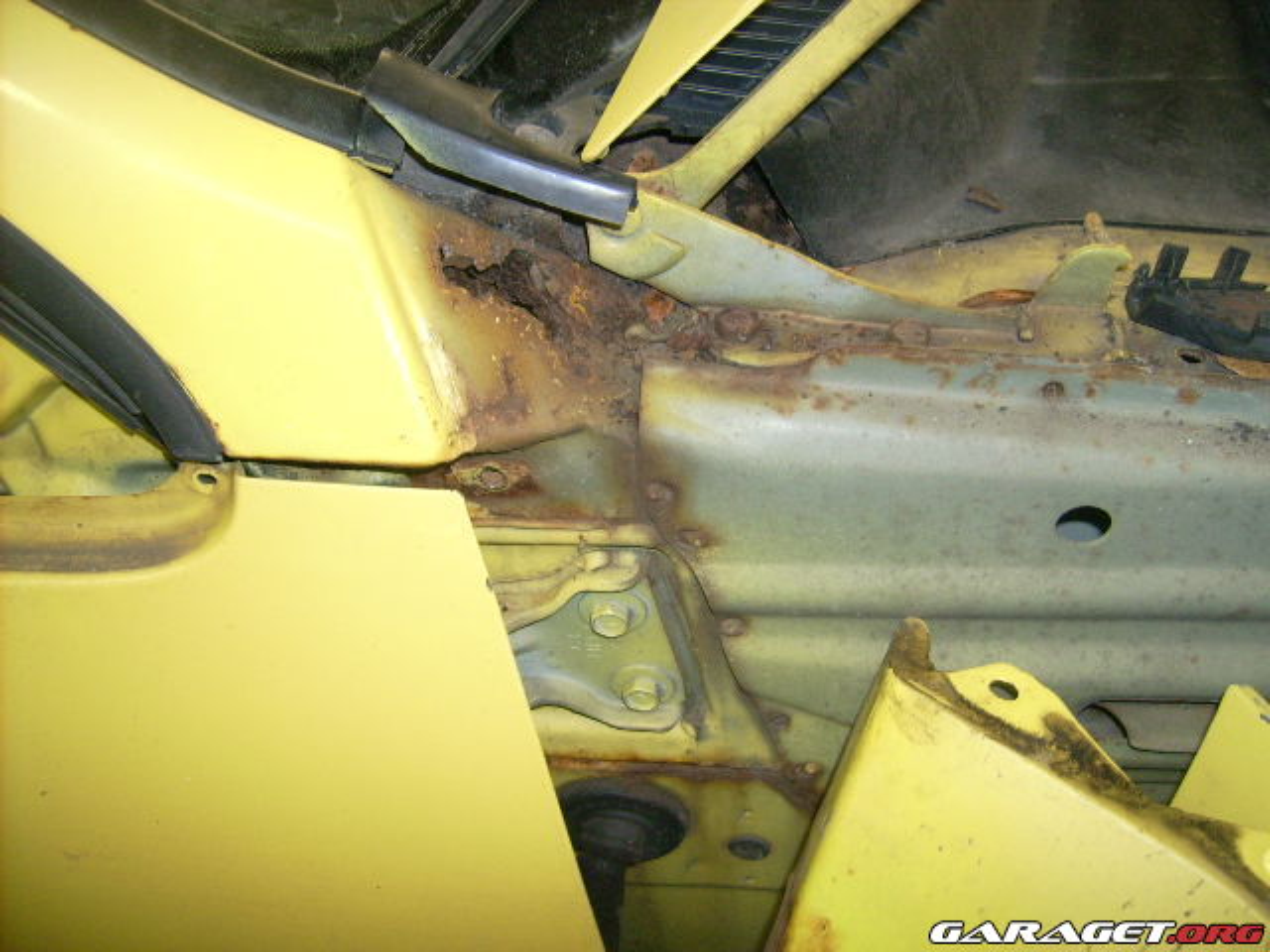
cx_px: 635
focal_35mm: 35
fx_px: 1284
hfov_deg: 52.6
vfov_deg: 40.7
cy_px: 476
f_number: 2.8
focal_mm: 5.95
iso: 100
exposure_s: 1/60
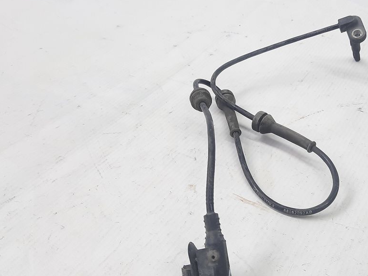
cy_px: 155
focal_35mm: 39
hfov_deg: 47.0
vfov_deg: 36.8
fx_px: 415
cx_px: 248
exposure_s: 1/50
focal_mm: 4.6
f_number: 2
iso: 40
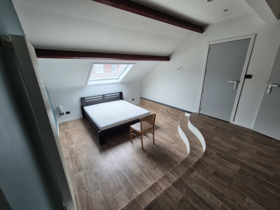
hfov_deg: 106.2
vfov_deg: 89.9
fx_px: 105
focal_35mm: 13
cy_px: 105
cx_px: 140
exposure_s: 1/100
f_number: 2.2
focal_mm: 2.2
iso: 250
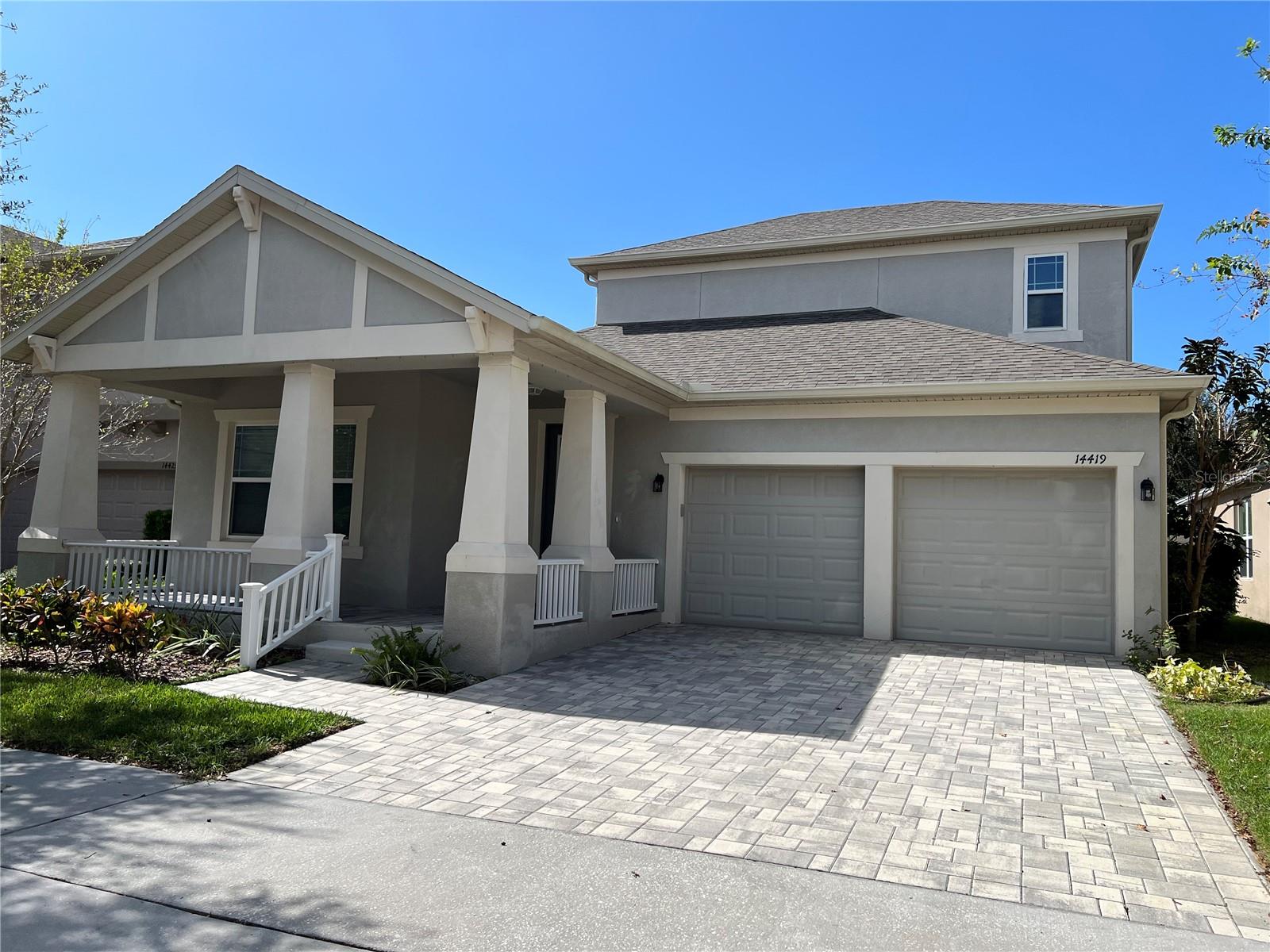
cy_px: 476
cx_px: 635
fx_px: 954
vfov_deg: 53.1
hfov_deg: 67.3
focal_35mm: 26
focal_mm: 5.7
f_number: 1.5
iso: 50
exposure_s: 1/5882
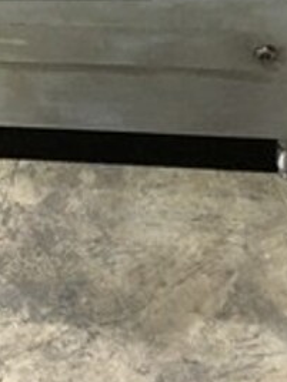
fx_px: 973
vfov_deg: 20.8
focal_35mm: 88
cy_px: -73
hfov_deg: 16.8
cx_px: 136
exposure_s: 1/4
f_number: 2.2
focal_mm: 4.15
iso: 64
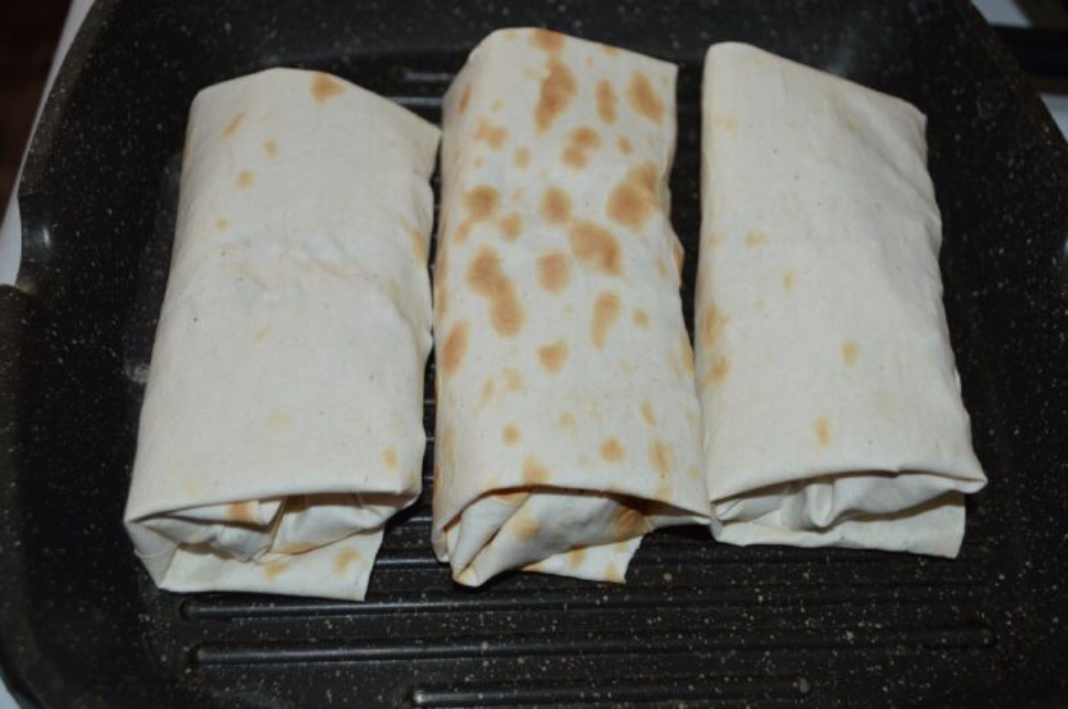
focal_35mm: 45
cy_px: 354
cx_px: 534
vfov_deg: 29.8
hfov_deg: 43.6
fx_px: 1333
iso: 900
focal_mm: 30
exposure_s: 1/60
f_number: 4.5
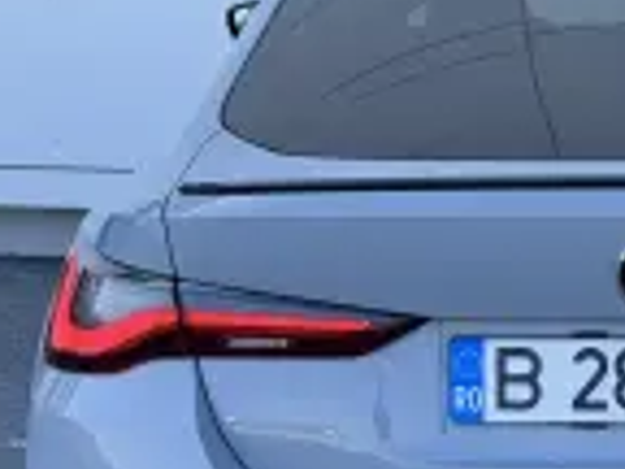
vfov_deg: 12.3
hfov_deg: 16.0
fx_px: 2167
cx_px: 668
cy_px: 343
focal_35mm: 120
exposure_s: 1/928
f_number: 1.78
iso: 64
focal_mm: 6.76
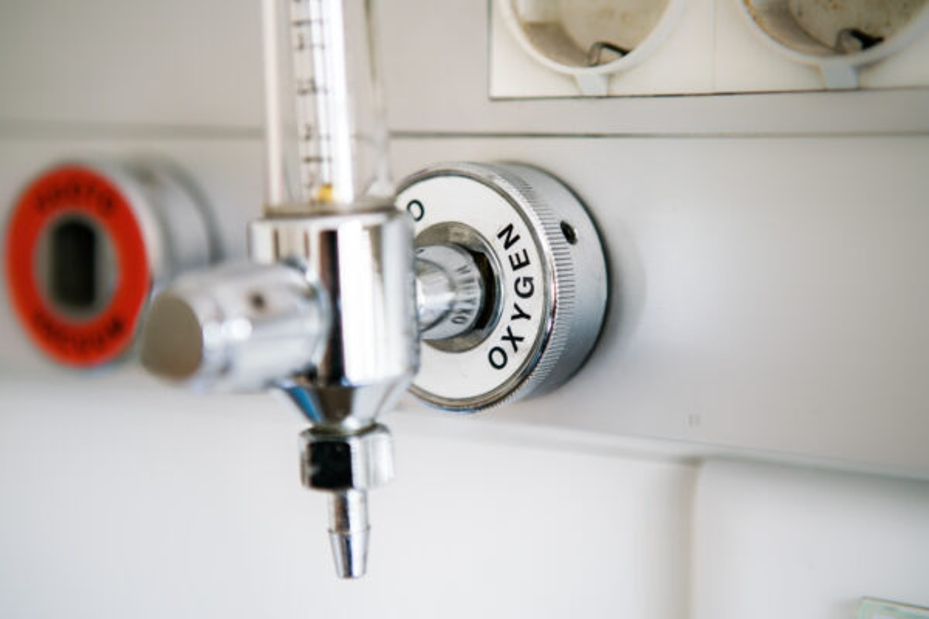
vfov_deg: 20.9
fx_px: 1677
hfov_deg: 31.0
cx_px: 464
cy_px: 310
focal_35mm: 65
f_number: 3.2
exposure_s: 1/60
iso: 640
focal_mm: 65
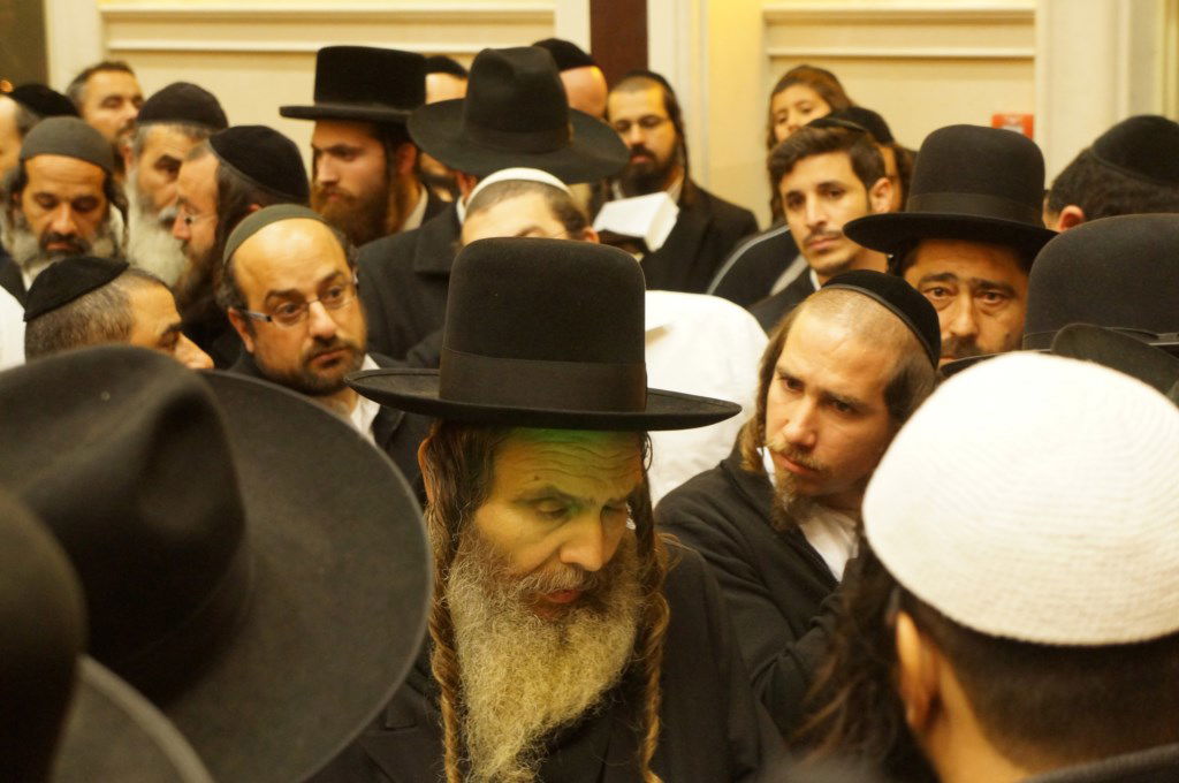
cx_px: 590
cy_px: 392
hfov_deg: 24.6
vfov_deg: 16.5
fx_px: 2698
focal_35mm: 82
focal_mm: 55
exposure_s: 1/80
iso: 3200
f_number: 5.6
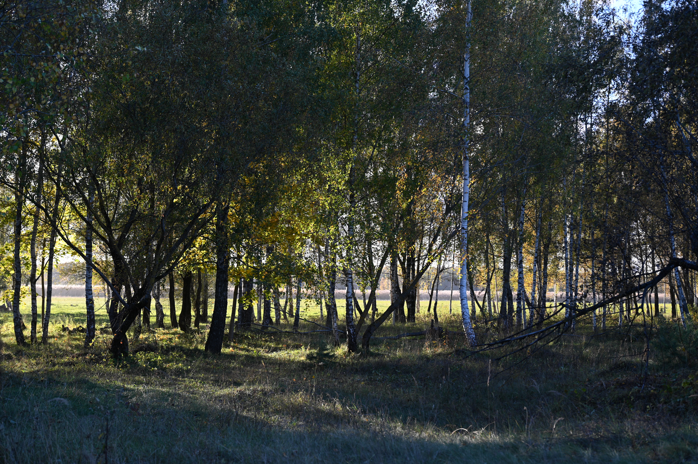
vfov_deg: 23.7
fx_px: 1104
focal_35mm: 57
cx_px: 349
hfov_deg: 35.1
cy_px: 232
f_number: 4
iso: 100
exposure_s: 1/160
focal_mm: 57
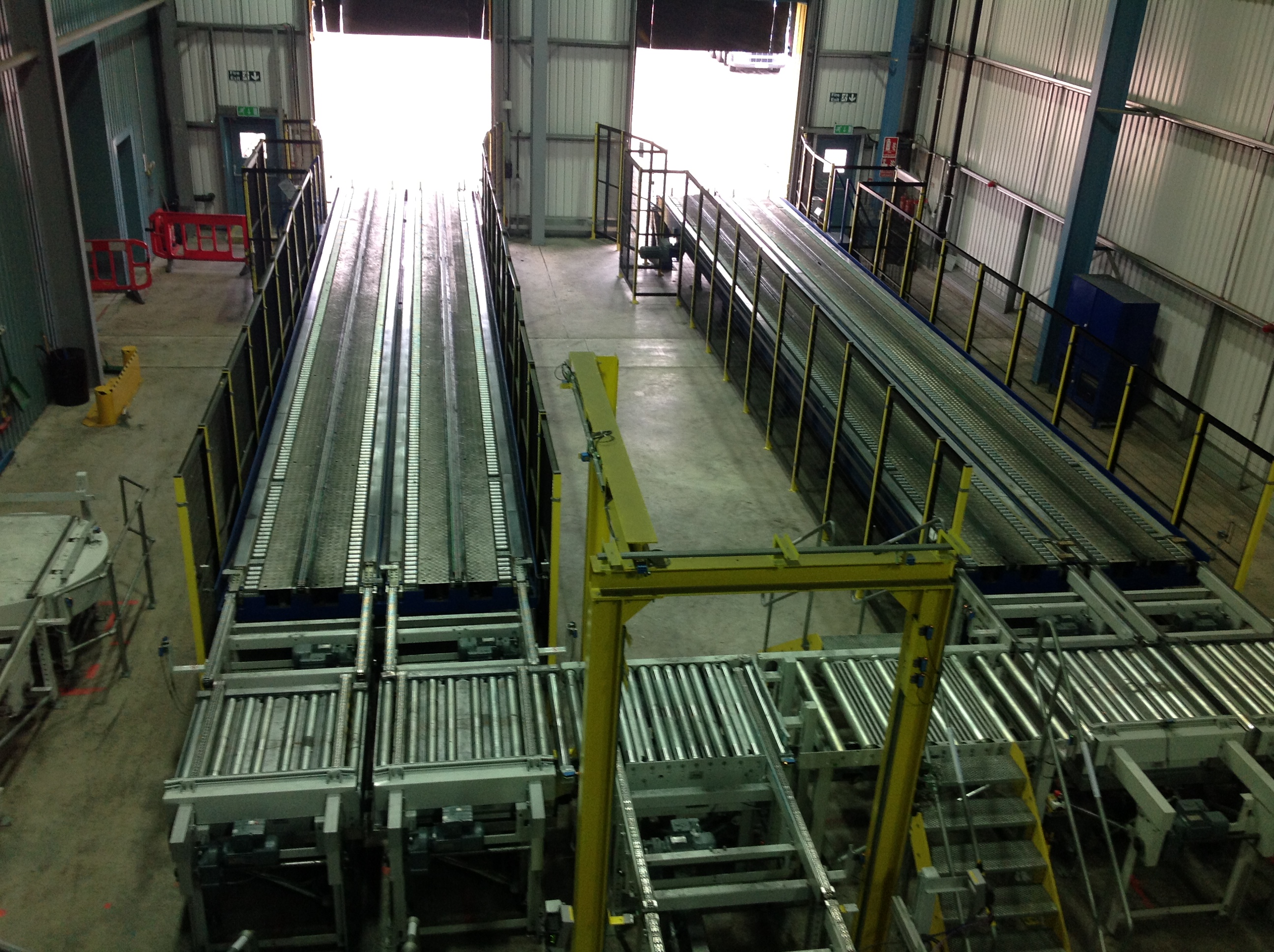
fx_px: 1286
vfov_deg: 40.6
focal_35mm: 35
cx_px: 637
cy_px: 476
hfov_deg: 52.7
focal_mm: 4.28
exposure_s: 1/15
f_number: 2.4
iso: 100
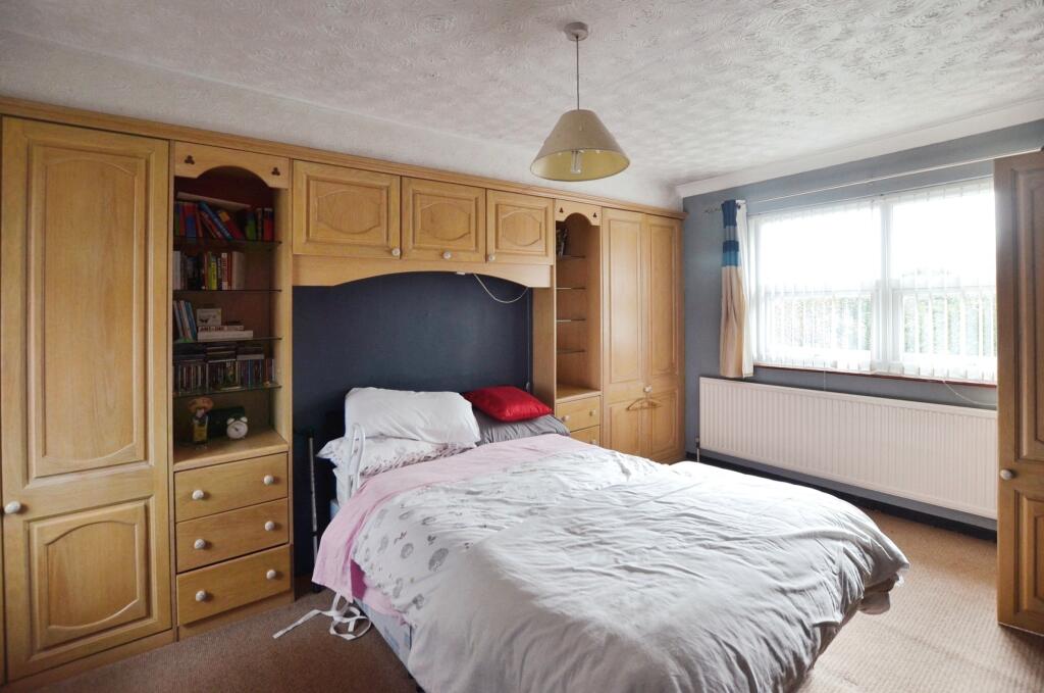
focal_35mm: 15
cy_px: 346
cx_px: 522
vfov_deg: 77.1
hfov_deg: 100.5
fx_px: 434
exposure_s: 1/100
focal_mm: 10
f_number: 5
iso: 400
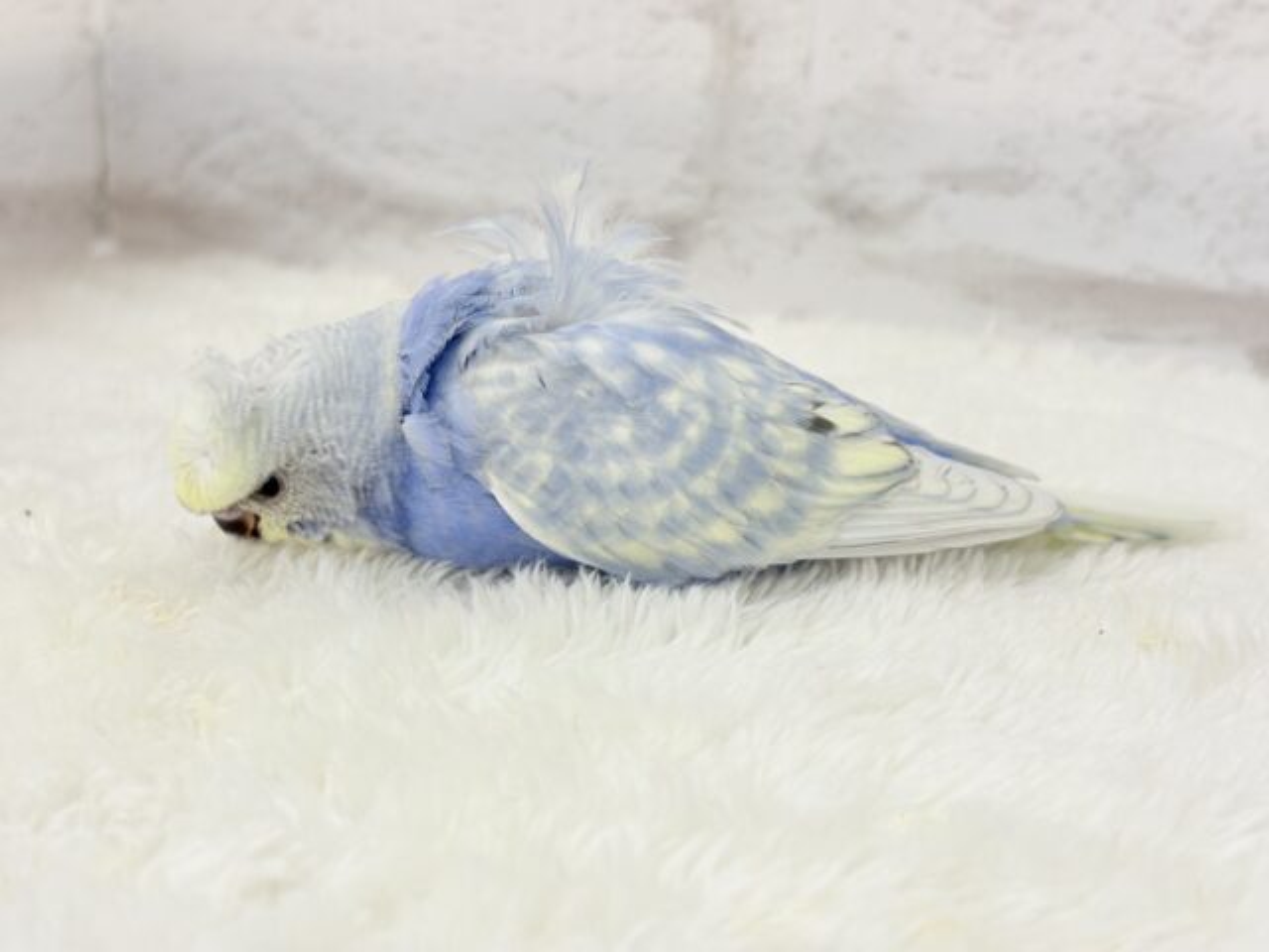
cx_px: 634
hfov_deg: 36.8
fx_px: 1906
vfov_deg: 28.0
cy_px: 476
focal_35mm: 52
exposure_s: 1/50
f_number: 1.6
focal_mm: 5.96
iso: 32
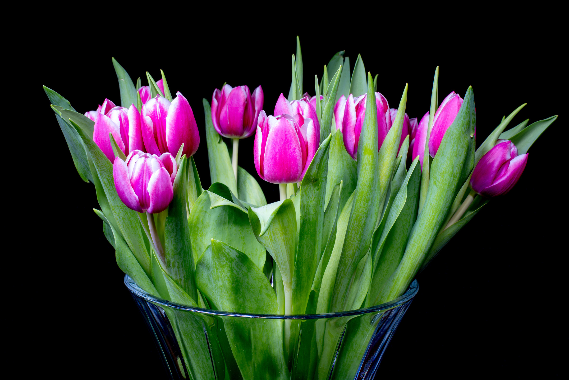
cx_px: 284
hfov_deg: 27.0
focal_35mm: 75
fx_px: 1185
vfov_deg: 18.2
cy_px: 190
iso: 100
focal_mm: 50
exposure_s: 39
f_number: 16
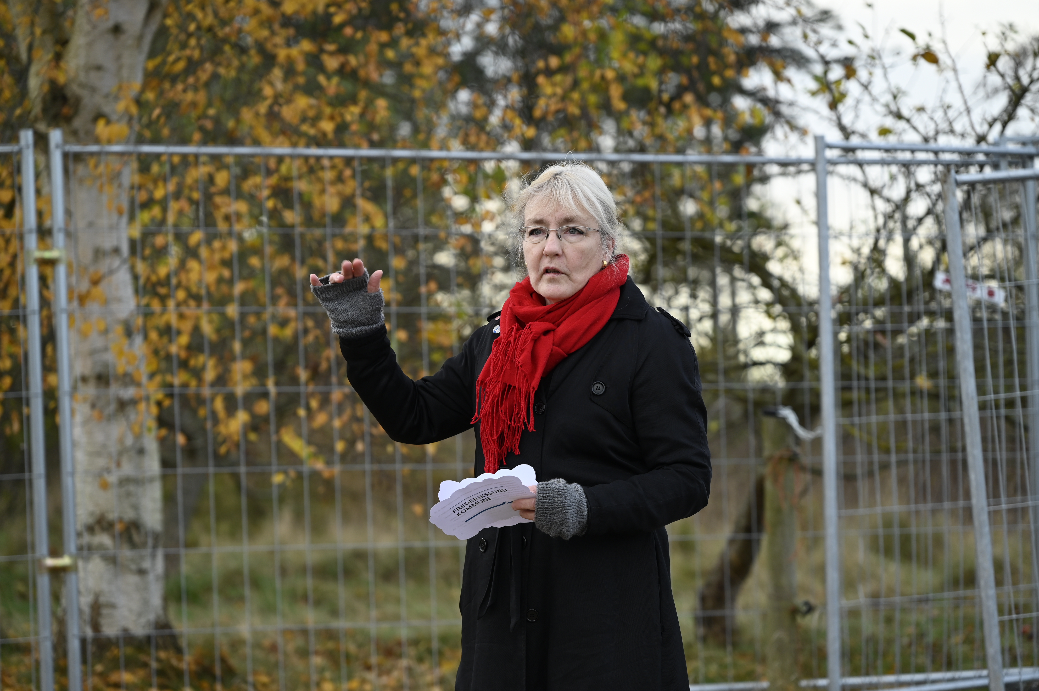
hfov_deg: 17.1
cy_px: 346
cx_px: 520
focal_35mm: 120
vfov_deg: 11.4
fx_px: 3461
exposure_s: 1/250
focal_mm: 120
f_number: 4
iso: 280
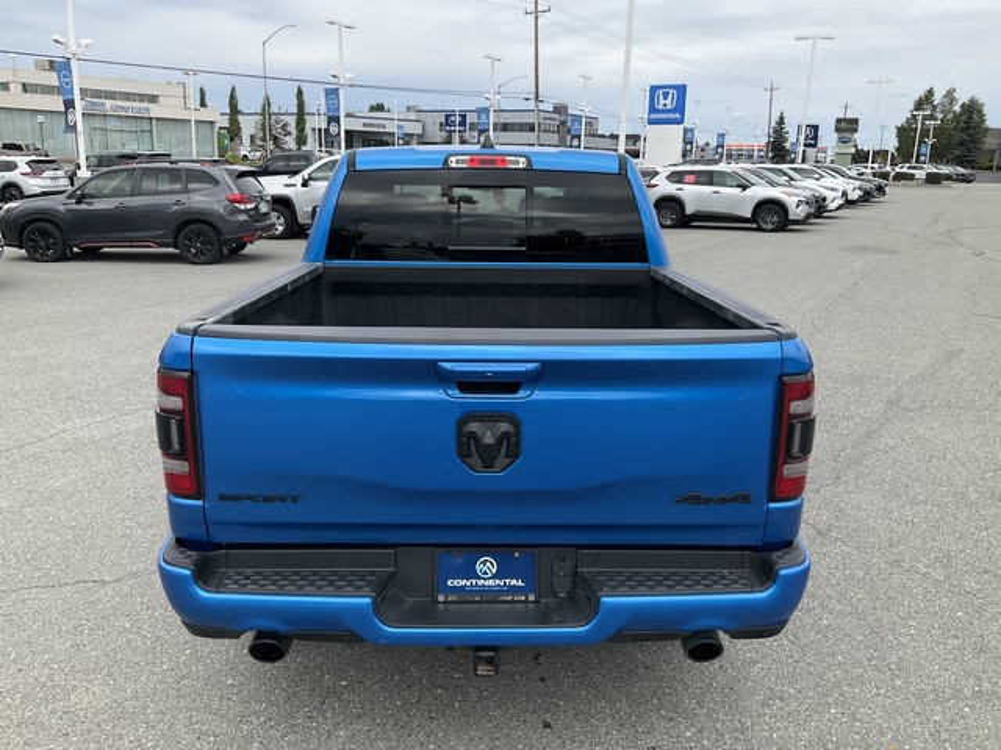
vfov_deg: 48.2
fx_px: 839
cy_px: 375
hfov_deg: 61.7
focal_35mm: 29
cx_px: 500
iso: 25
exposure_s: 1/816
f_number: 1.8
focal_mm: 3
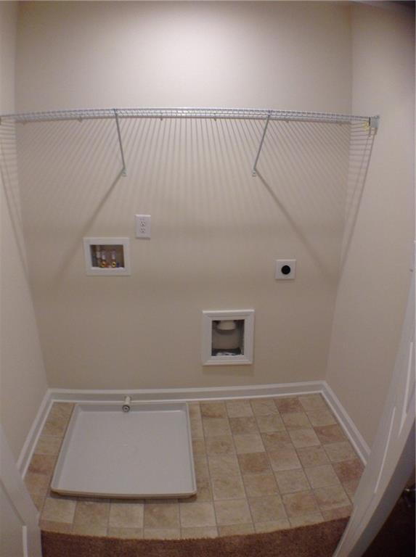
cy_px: 278
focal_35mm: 33
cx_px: 208
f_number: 2.4
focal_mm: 3.3
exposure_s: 1/25
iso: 50
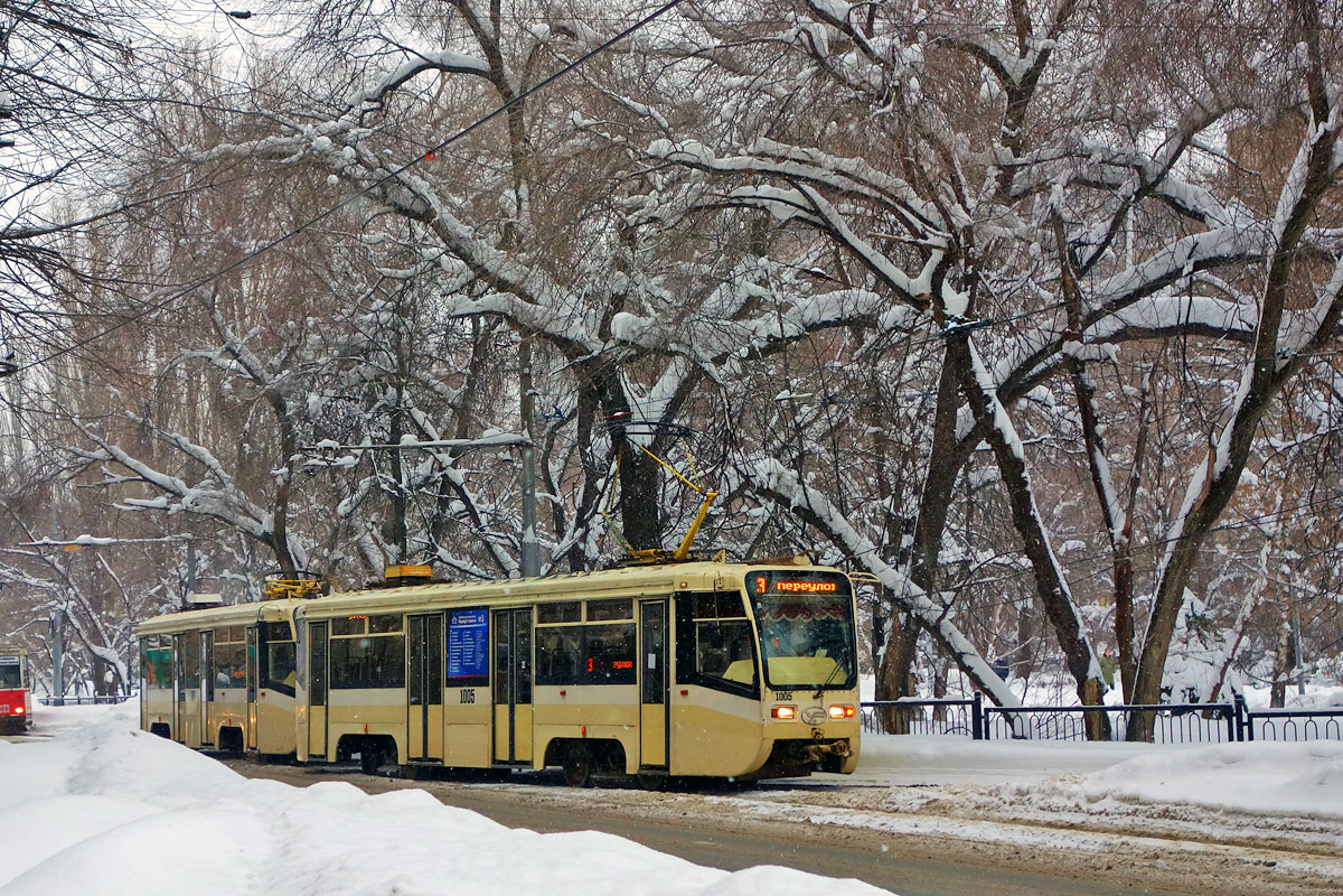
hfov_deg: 35.1
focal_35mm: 57
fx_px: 2126
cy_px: 448
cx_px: 672
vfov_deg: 23.8
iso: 200
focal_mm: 21.08
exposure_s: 1/500
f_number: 3.5
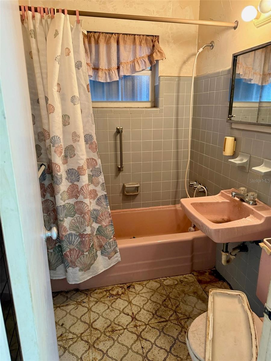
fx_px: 251
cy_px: 180
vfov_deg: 71.6
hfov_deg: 56.8
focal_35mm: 24
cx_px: 136
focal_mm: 6.76
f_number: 1.78
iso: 320
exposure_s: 1/60
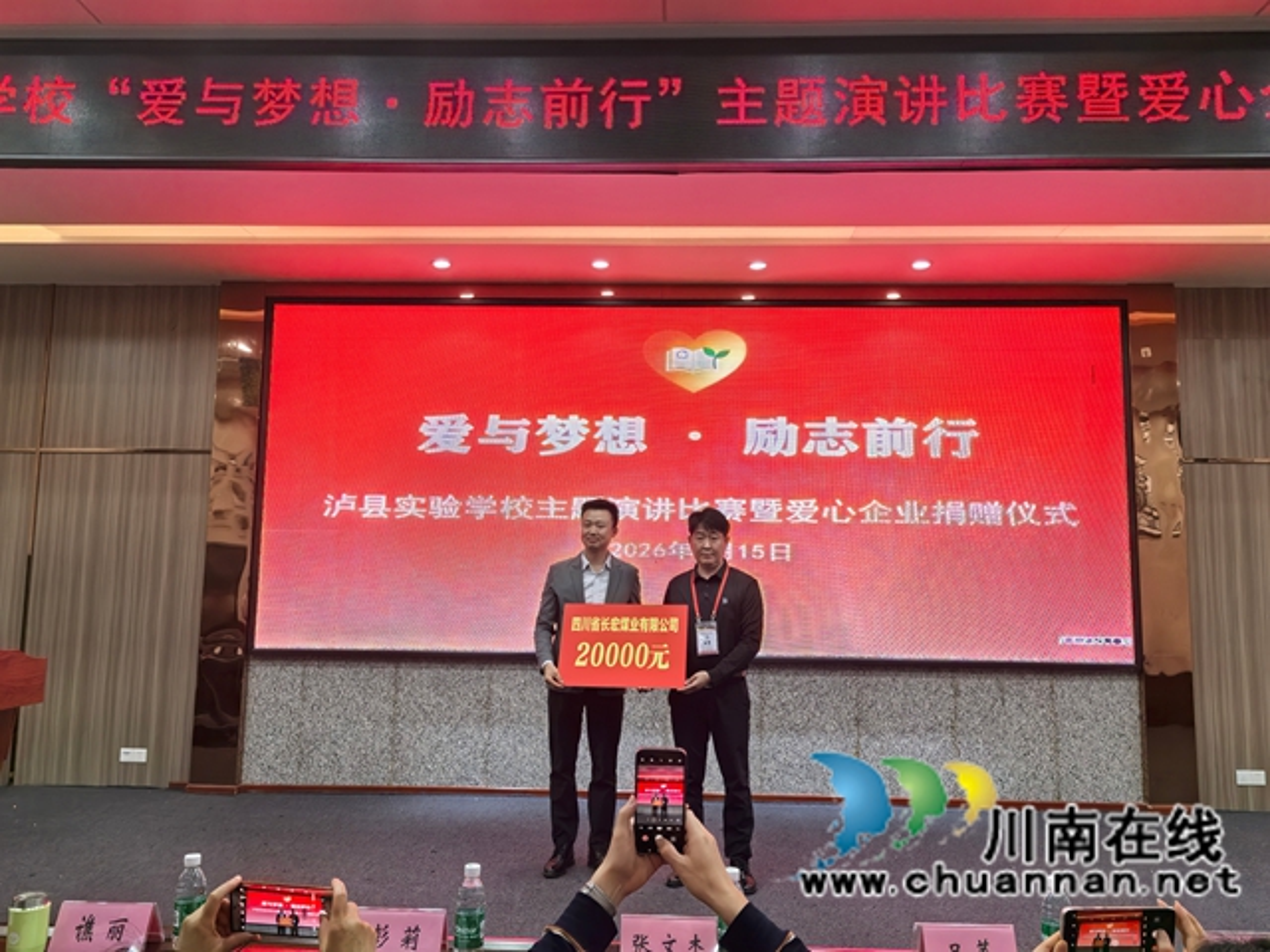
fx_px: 991
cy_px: 476
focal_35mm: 27
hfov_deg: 65.3
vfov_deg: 51.4
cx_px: 635
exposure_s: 1/120
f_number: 1.9
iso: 64
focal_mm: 5.52
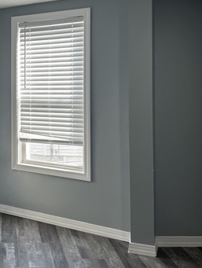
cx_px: -7
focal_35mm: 54
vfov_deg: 35.2
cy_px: 90
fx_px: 420
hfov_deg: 25.5
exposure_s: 1/275
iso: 80
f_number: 1.78
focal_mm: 6.86
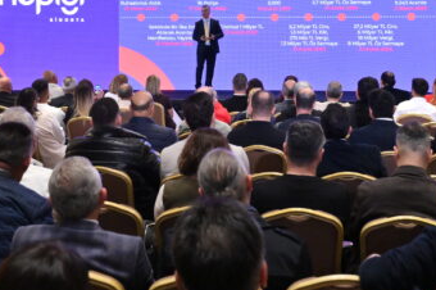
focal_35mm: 62
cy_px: 68
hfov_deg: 32.2
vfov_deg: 21.7
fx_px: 750
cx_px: 276
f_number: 4
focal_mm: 26
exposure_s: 1/125
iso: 3200
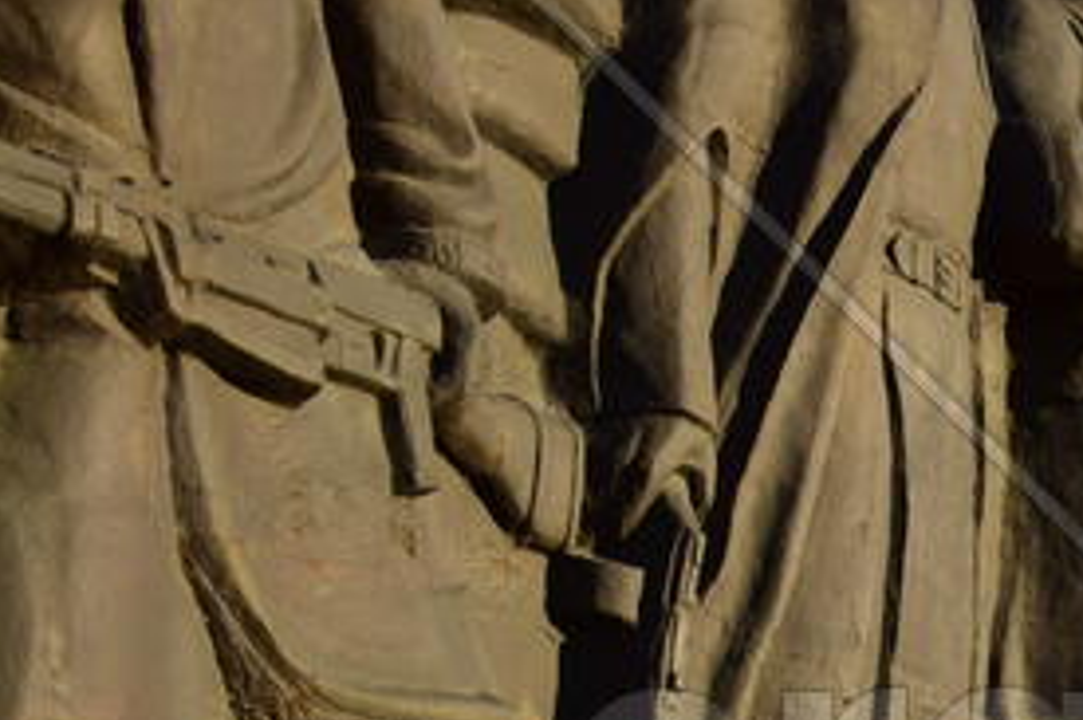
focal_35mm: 100
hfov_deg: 19.2
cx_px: 1327
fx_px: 2994
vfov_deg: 13.5
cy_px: 787
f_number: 11
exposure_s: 1/80
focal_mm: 21
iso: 100
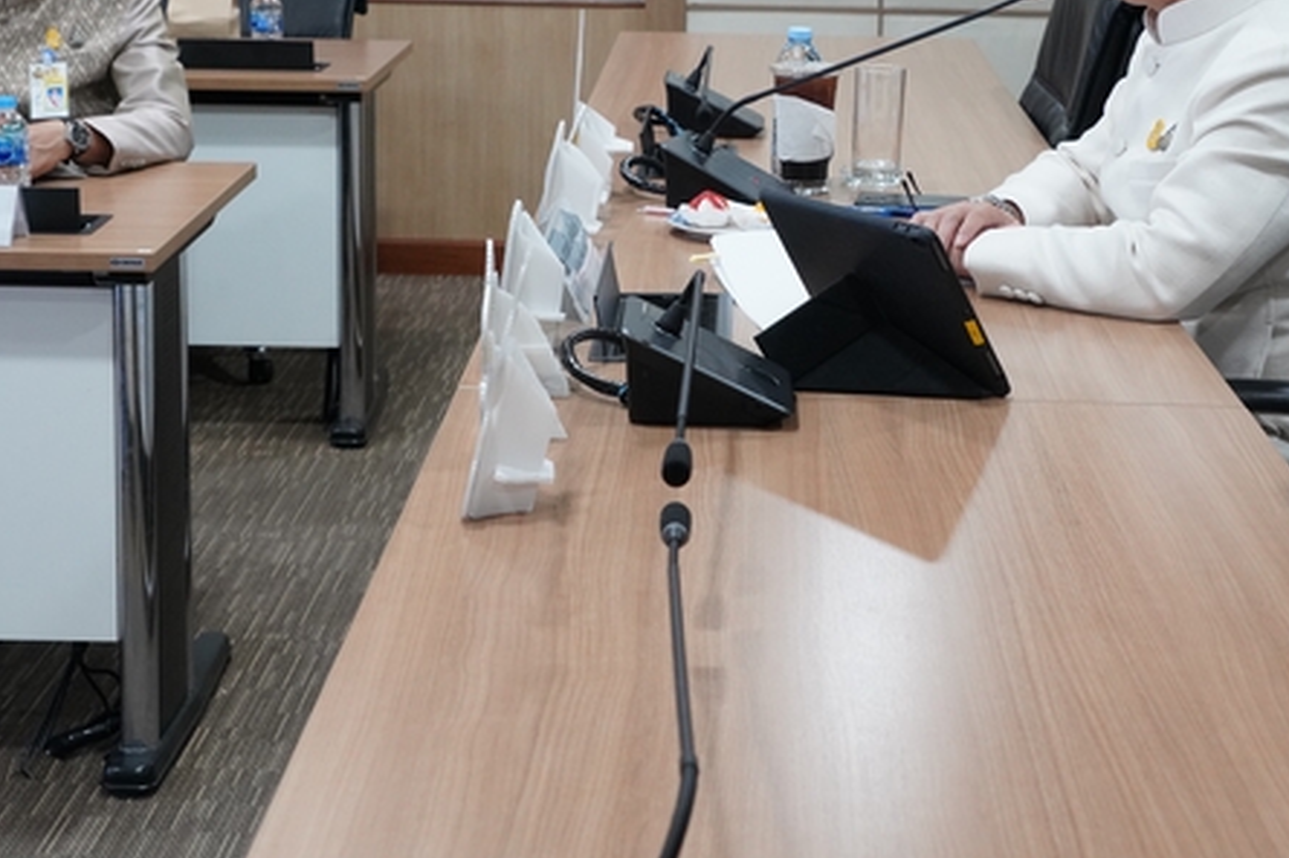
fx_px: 2254
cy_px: 157
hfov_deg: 31.9
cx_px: 701
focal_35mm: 63
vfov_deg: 21.2
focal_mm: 35
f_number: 7.1
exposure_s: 1/80
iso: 3200
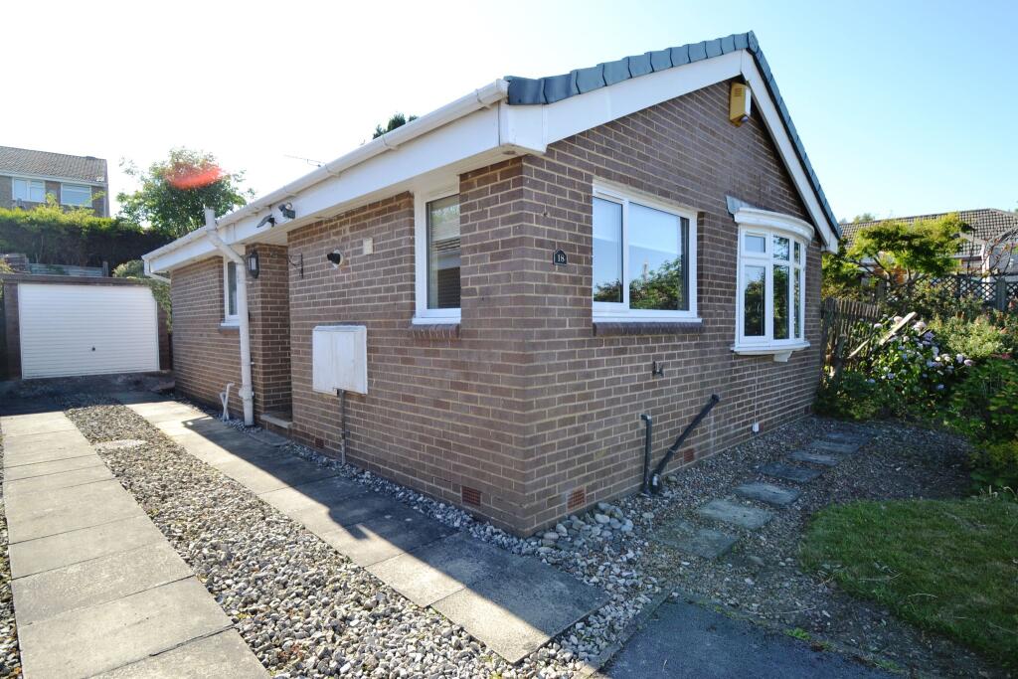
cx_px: 509
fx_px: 488
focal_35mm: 17
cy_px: 340
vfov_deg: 69.7
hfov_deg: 92.4
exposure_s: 1/125
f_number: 5.6
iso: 100
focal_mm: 11.5
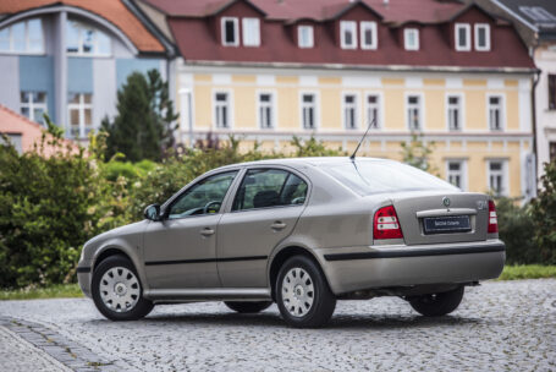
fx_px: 2704
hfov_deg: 11.7
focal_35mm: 175
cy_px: 186
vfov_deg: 7.9
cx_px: 278
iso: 200
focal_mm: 175
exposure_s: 1/400
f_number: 3.5
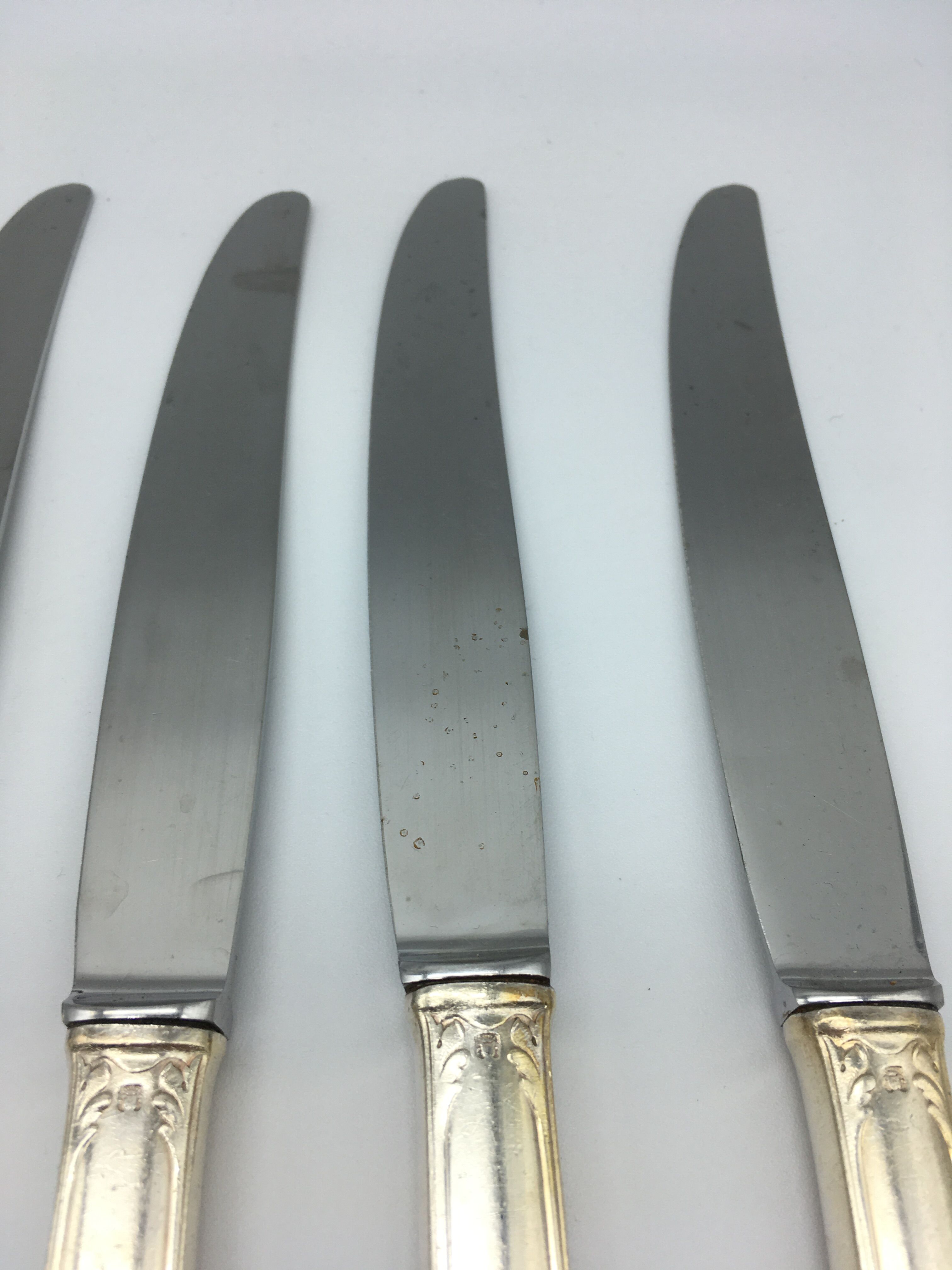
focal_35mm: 29
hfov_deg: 48.2
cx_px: 476
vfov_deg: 61.7
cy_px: 635
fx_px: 1063
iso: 25
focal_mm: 4.15
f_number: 2.2
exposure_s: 1/279
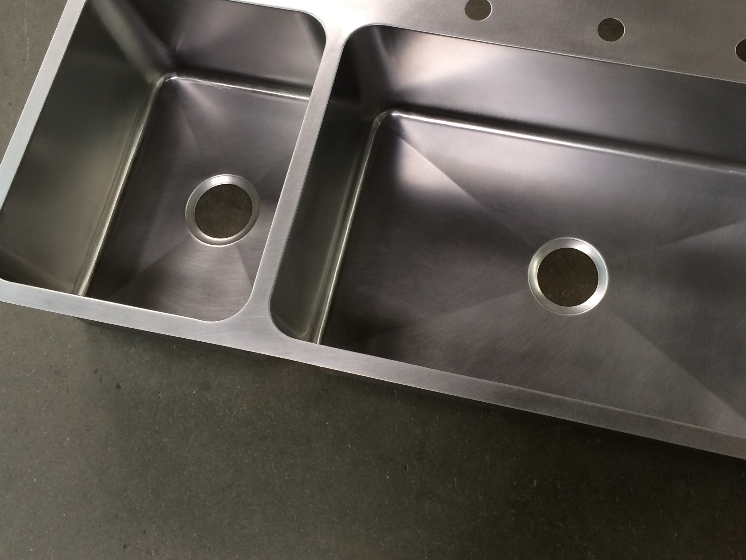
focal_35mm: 43
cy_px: 218
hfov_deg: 43.6
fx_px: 927
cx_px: 450
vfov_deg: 33.5
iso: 80
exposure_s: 1/30
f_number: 2.2
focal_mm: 4.12
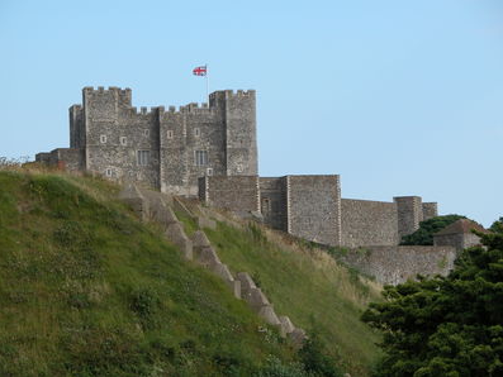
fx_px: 2166
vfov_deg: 10.0
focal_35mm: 149
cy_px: 188
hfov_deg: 13.2
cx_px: 251
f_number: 4.9
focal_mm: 37.7
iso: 100
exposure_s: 1/349
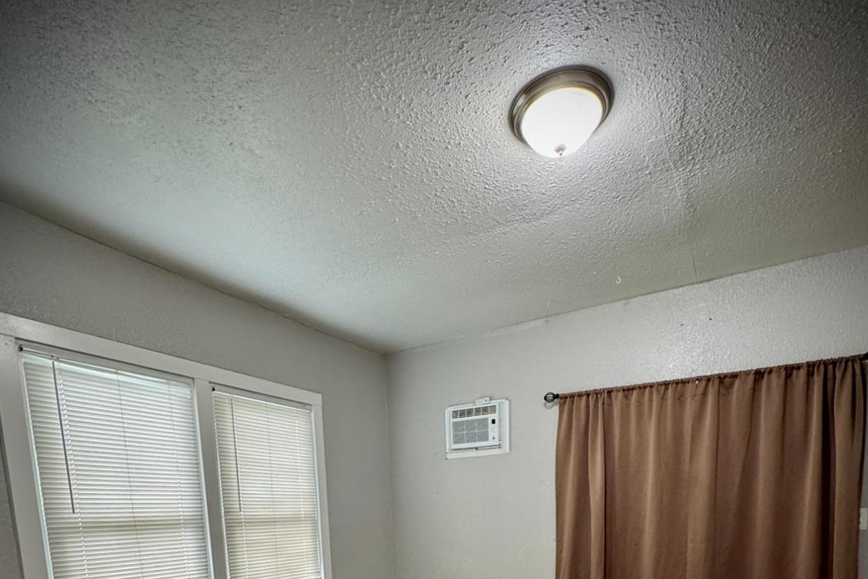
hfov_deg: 81.2
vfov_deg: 49.2
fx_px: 506
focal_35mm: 21
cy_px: 572
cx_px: 447
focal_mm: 2.22
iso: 320
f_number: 2.2
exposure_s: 1/60
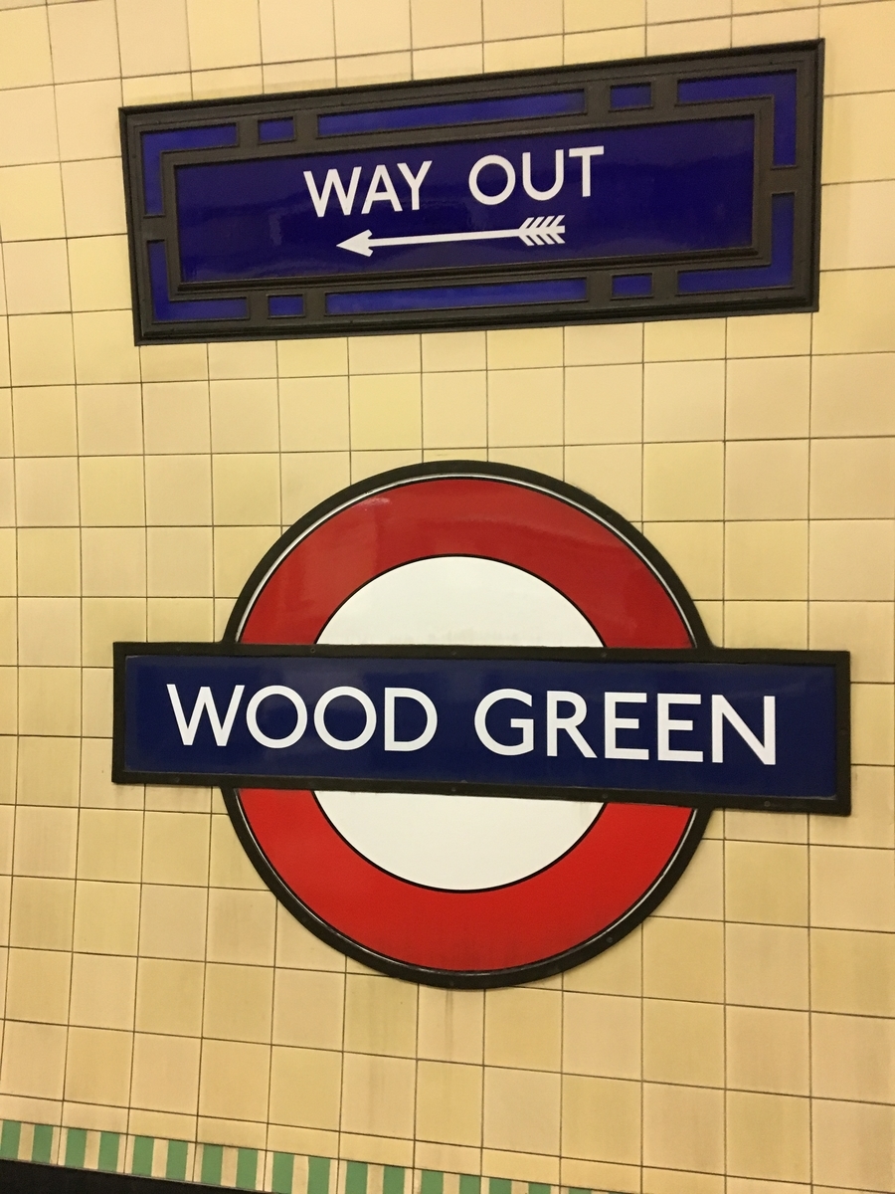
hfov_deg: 48.2
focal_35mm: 29
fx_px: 1000
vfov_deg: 61.7
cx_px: 448
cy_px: 597
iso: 200
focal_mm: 4.15
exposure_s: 1/17
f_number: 2.2
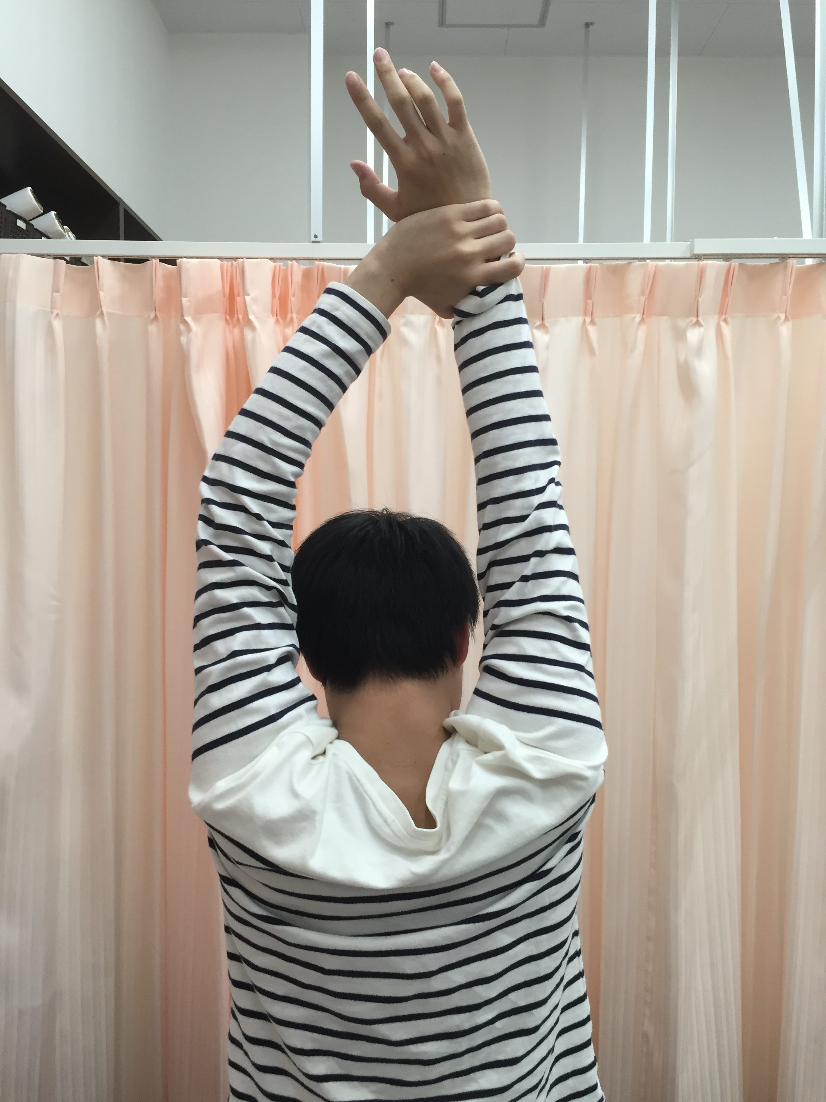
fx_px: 923
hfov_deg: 48.2
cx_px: 413
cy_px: 551
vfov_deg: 61.7
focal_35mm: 29
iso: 40
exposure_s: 1/33
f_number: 2.2
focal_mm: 4.15
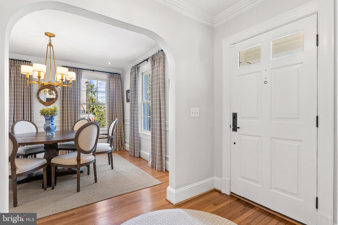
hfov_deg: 91.6
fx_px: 164
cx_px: 169
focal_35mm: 18
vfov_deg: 68.9
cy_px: 112
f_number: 5
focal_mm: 17.5
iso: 800
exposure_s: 1/25
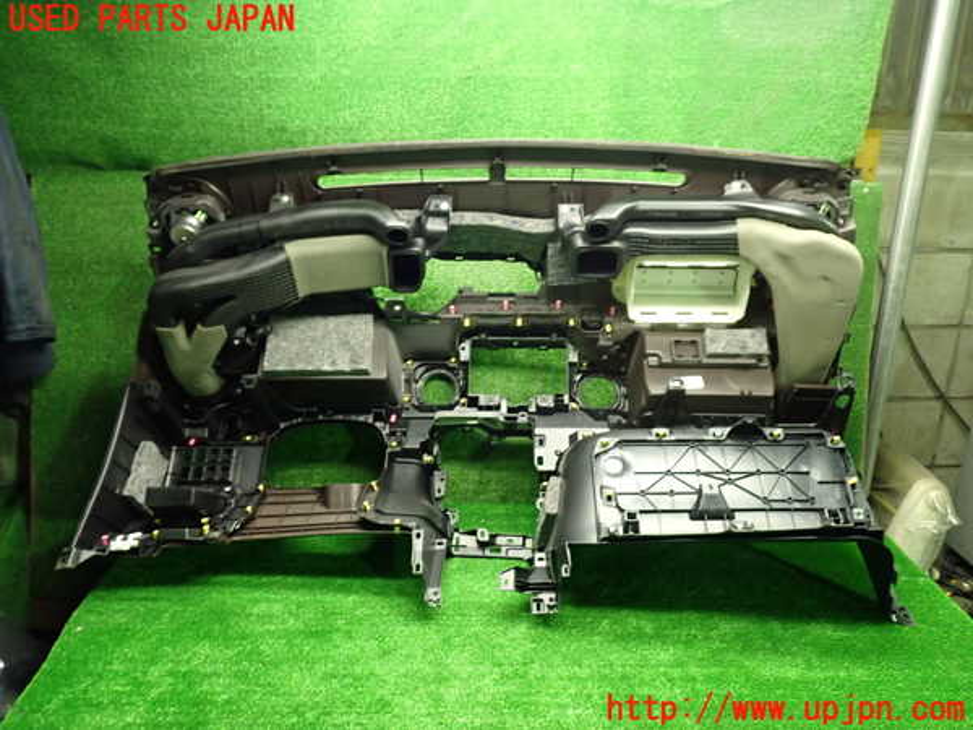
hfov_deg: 60.0
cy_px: 365
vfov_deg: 46.8
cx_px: 486
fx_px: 843
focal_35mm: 30
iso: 400
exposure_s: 1/30
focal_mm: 5.4
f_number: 2.3
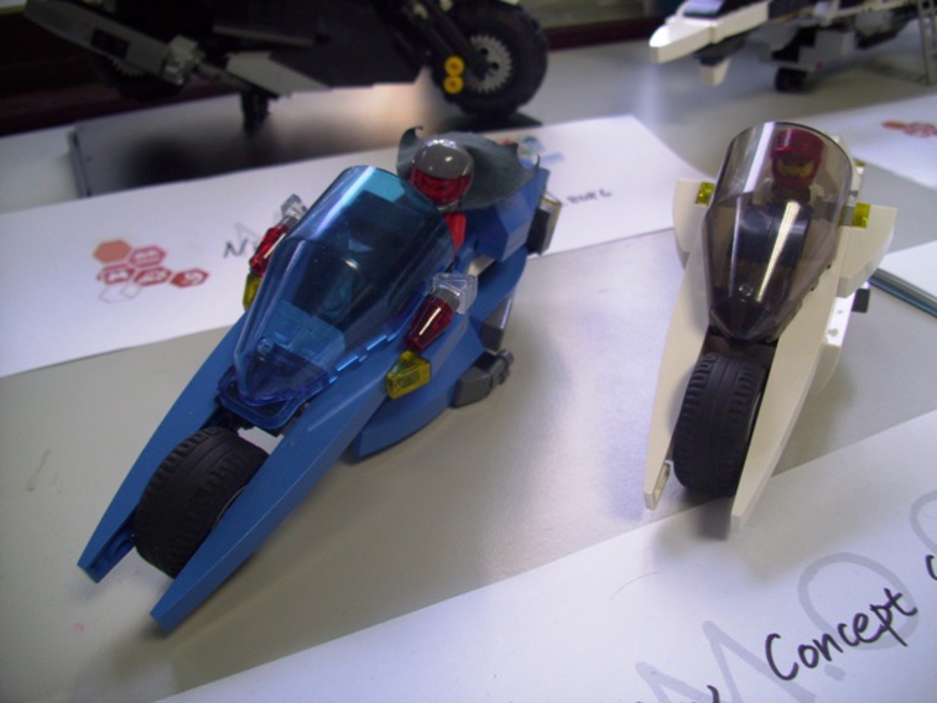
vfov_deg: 44.2
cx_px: 468
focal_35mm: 32
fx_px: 866
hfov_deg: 56.8
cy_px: 352
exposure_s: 1/30
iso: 80
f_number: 2.9
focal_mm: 5.7
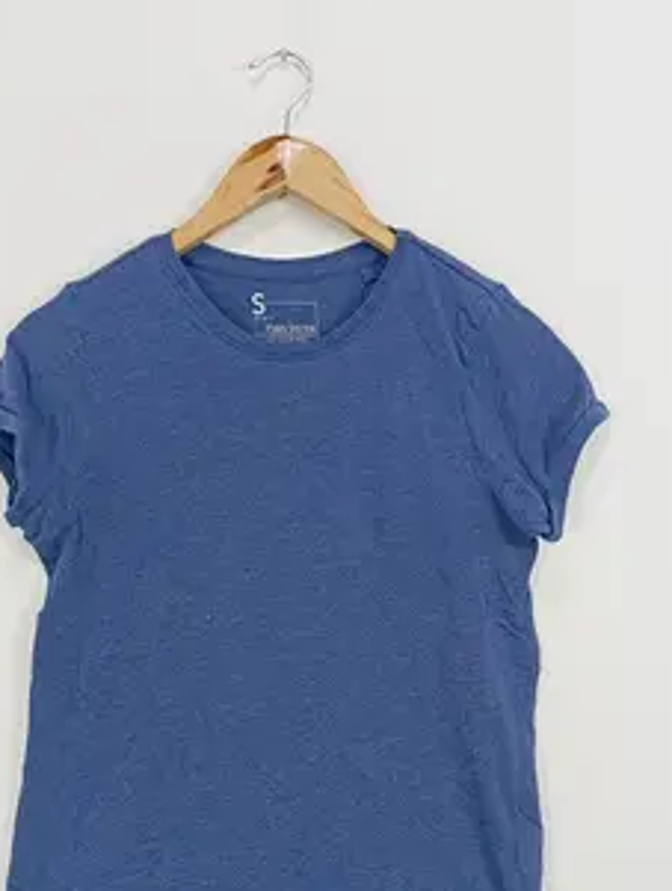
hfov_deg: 38.8
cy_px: 542
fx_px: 954
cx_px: 308
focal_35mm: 37
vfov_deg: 49.7
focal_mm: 4.22
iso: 93
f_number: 1.8
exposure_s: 1/100
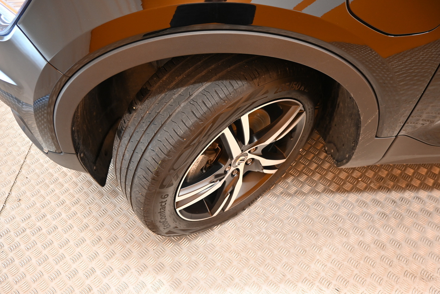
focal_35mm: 24
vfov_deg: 53.1
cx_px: 220
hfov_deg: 73.7
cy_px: 147
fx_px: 293
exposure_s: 1/25
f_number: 3.5
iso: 500
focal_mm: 16
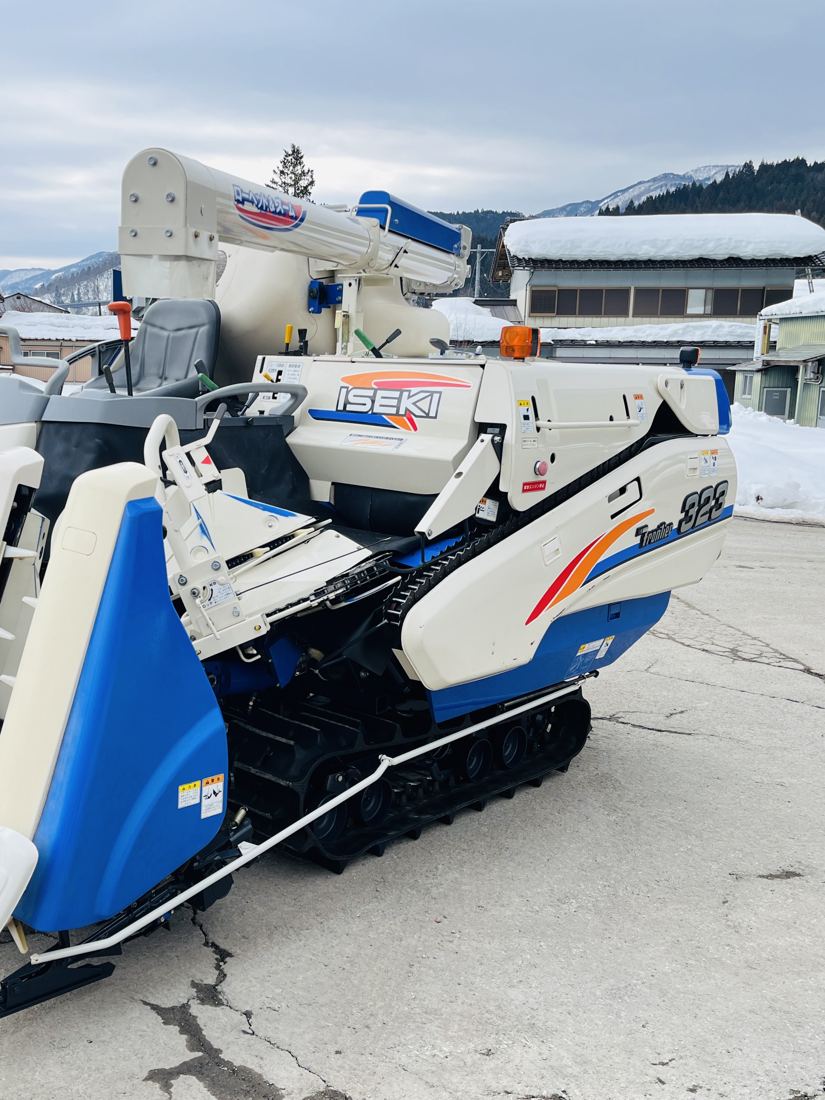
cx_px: 244
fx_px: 1112
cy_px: 547
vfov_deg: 52.6
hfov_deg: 39.9
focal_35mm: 35
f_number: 1.6
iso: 50
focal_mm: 5.1
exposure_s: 1/558
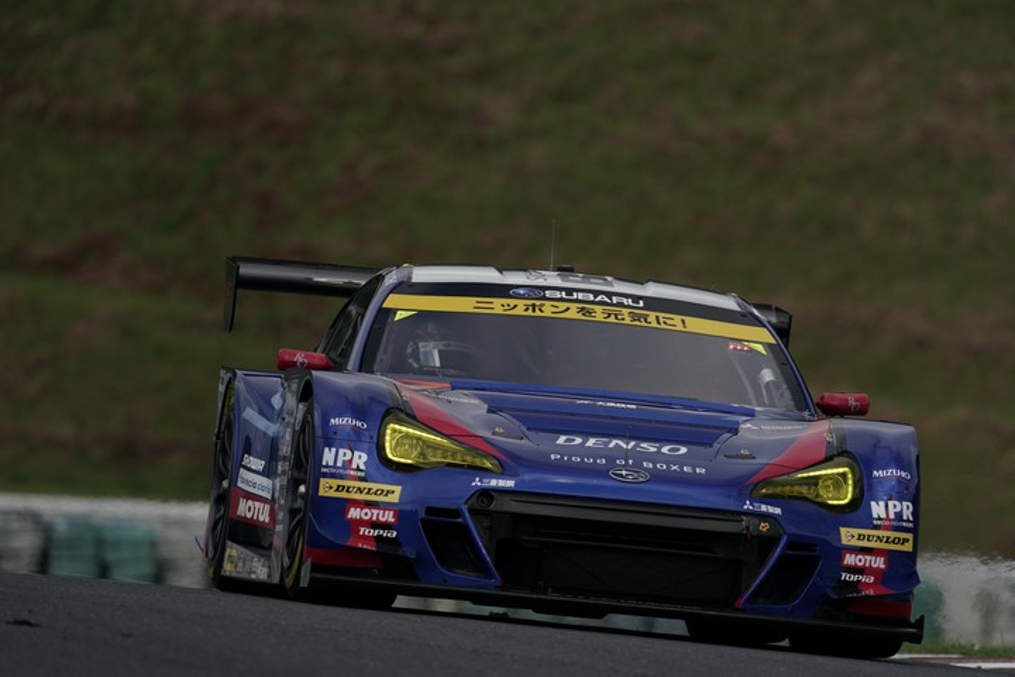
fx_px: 16915
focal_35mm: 600
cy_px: 338
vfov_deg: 2.3
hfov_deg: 3.4
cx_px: 508
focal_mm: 600
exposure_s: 1/800
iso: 200
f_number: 8
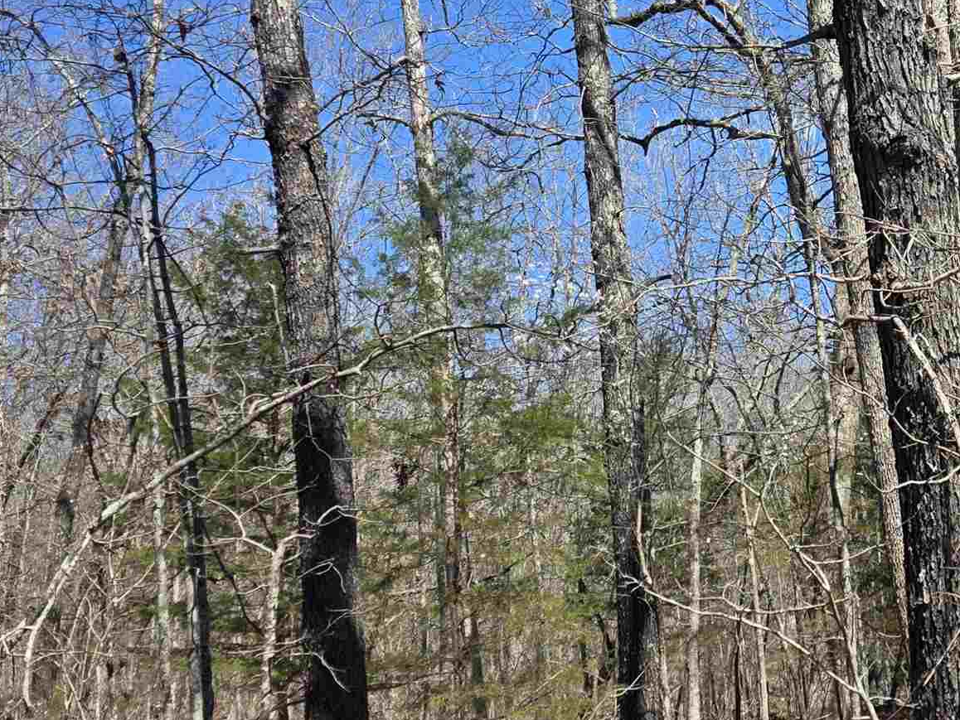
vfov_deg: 23.9
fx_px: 1692
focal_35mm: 61
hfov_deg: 28.7
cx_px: 1055
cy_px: 207
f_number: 1.7
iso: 80
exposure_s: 1/2828
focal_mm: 6.3
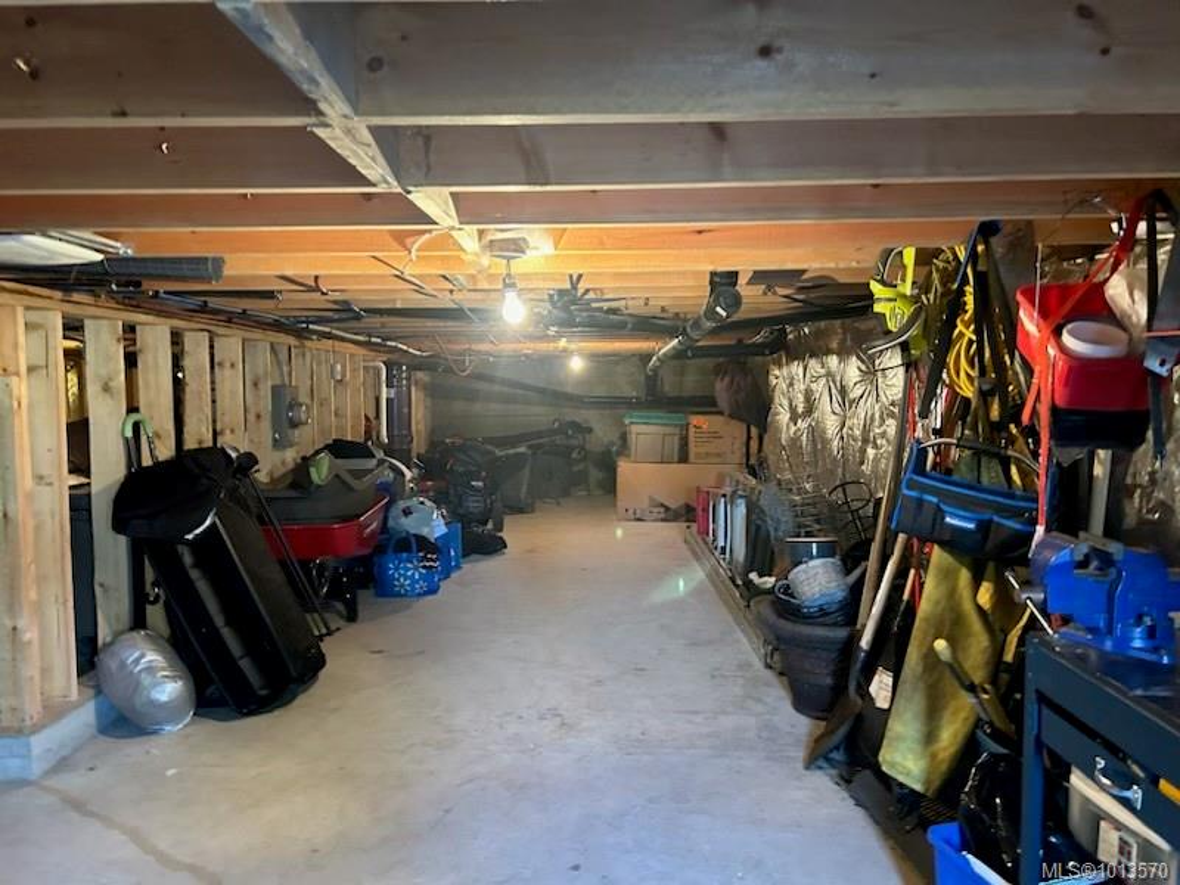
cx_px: 590
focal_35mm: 26
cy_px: 442
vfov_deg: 53.1
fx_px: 886
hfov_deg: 67.3
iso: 400
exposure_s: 1/40
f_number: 1.5
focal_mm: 5.7
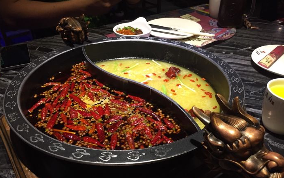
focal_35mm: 31
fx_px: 240
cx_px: 142
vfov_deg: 40.4
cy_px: 107
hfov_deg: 61.2
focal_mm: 4.15
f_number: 2.2
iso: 125
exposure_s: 1/30
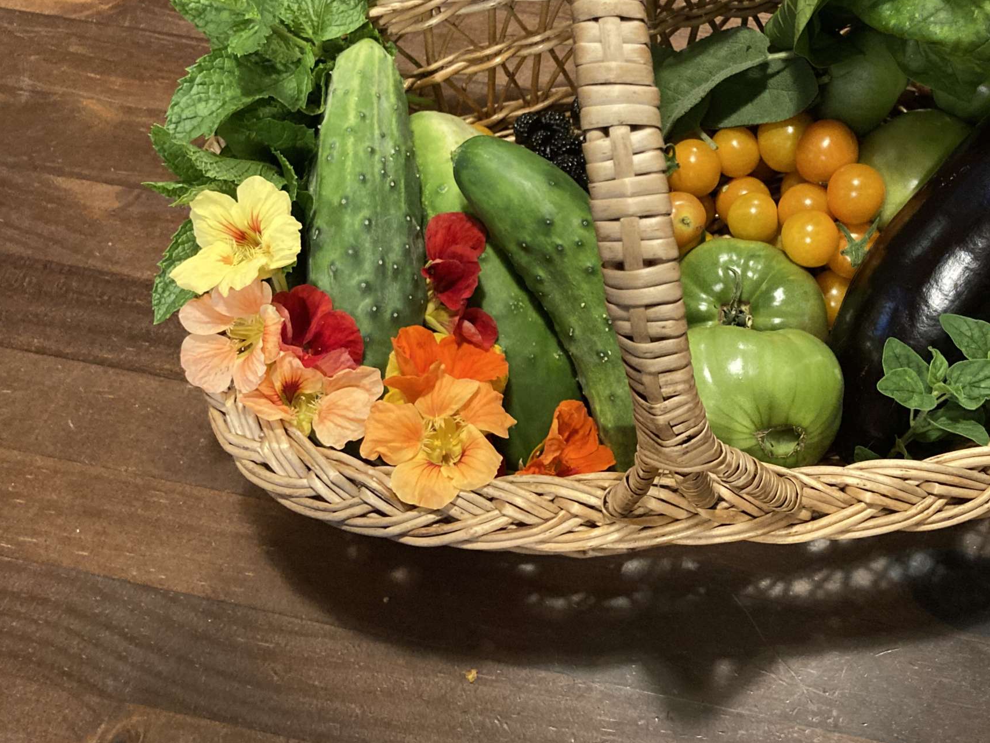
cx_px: 666
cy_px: 228
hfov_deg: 44.1
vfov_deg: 33.9
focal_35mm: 42
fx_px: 1201
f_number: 1.8
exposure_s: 1/30
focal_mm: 3.99
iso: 320
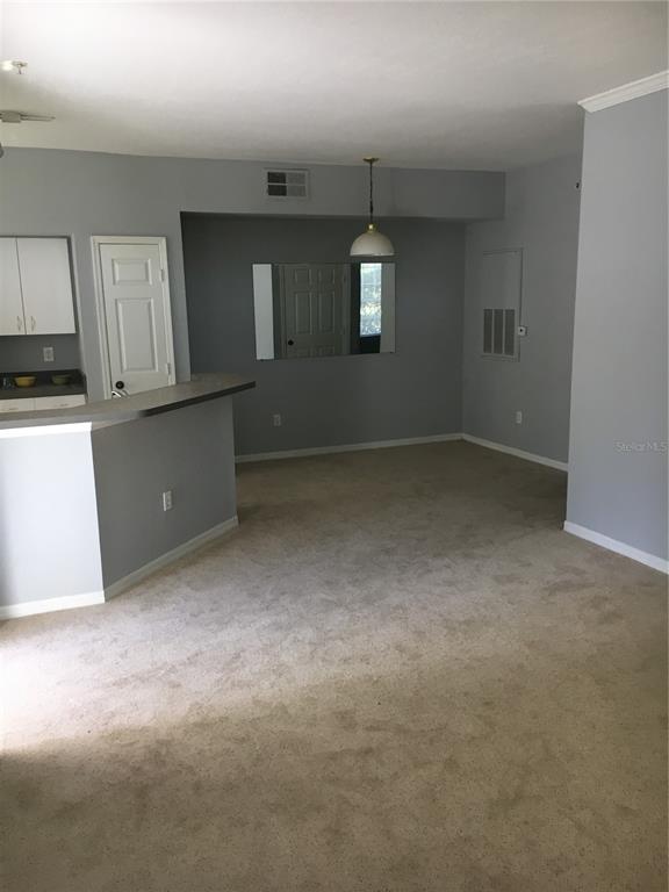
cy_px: 446
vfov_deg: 61.7
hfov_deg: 48.2
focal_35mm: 29
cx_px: 334
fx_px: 747
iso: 25
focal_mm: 4.15
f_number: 2.2
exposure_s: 1/30
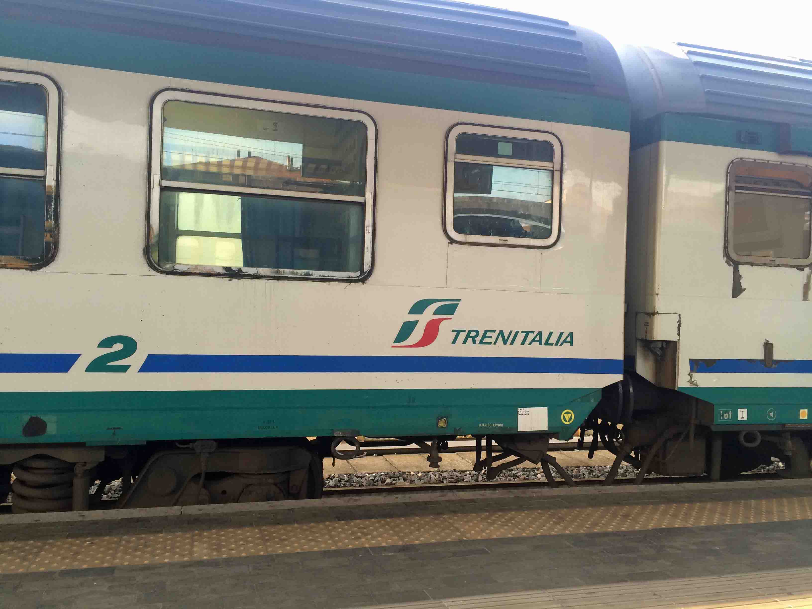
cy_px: 304
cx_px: 406
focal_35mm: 29
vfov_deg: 48.2
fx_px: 680
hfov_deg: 61.7
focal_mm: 4.15
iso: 40
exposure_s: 1/33
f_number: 2.2
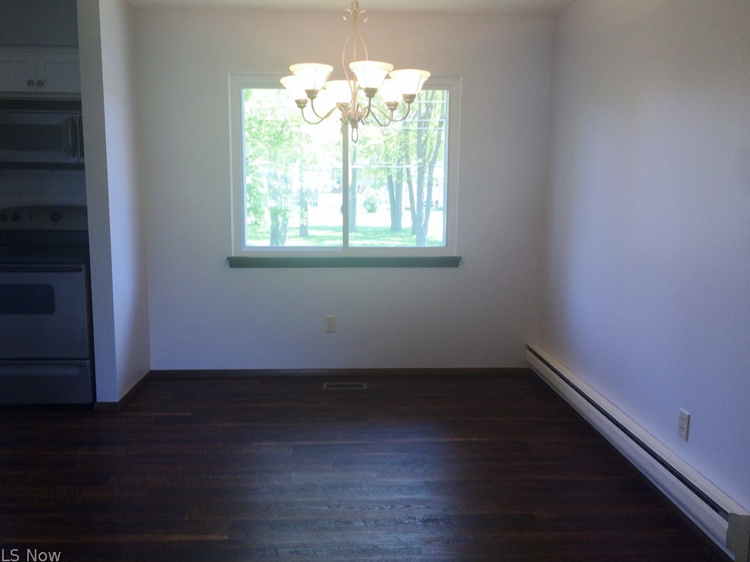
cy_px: 277
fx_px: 650
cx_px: 370
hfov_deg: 60.0
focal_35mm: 30
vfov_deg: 46.8
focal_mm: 4.15
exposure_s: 1/60
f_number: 2.2
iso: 50
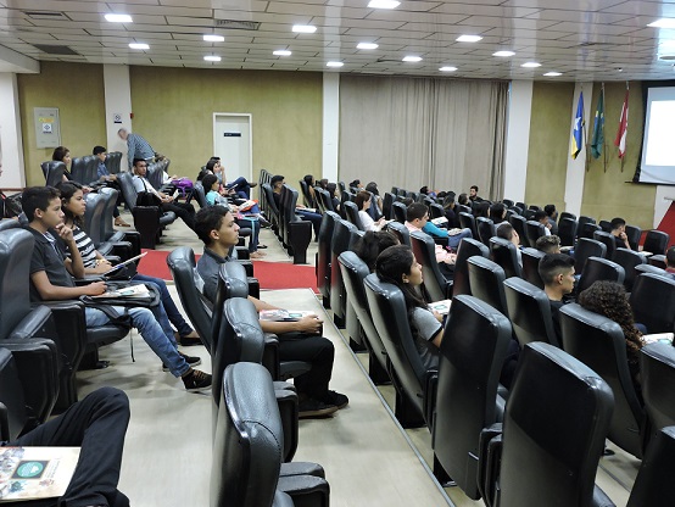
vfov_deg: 46.8
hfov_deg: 59.9
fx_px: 585
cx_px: 338
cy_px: 254
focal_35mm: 30
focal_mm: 5.4
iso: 400
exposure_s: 1/13
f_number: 3.1
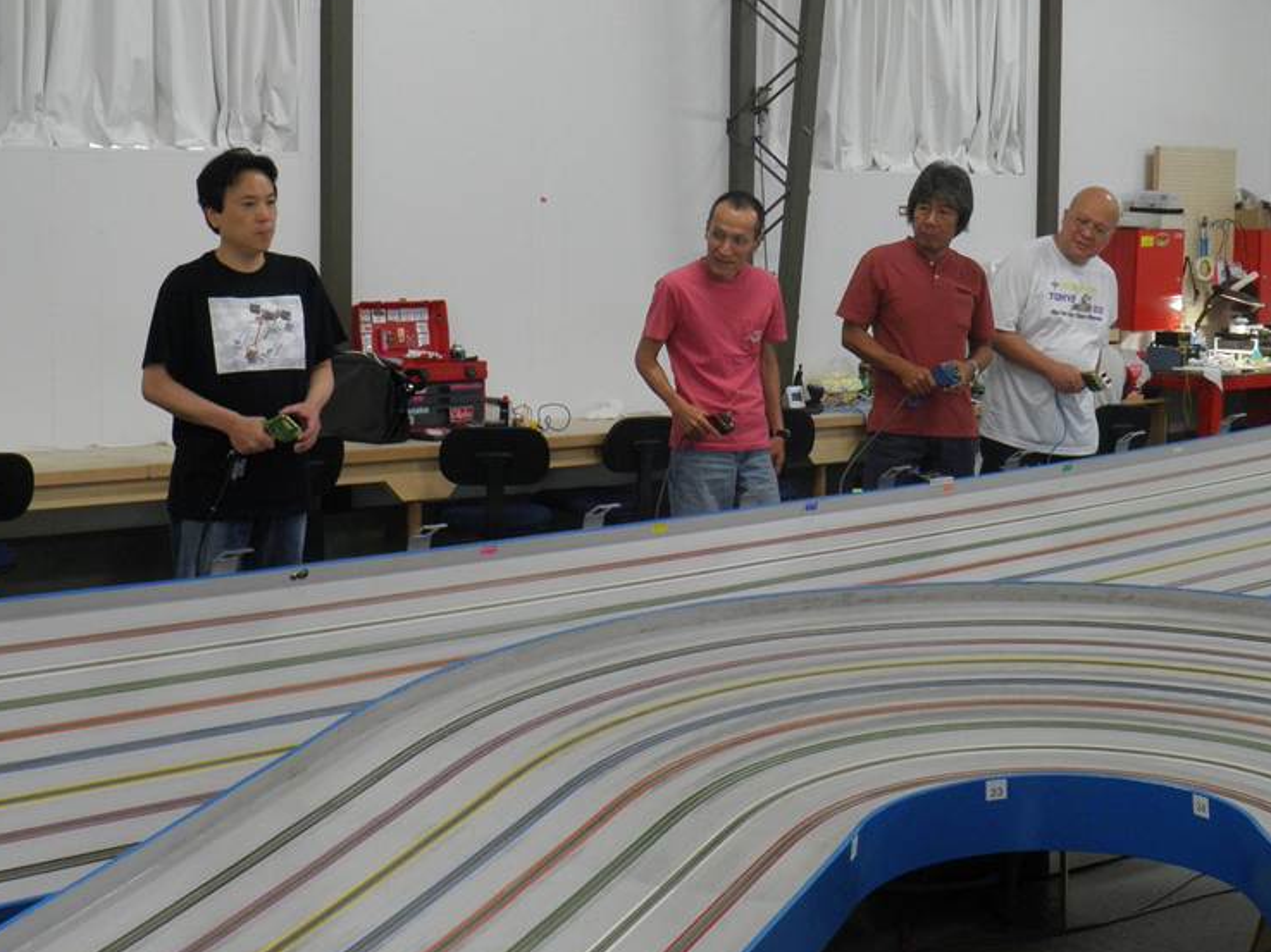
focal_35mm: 68
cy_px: 358
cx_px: 751
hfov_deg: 28.5
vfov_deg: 21.6
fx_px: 2496
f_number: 4.2
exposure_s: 1/20
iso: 200
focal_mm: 8.7
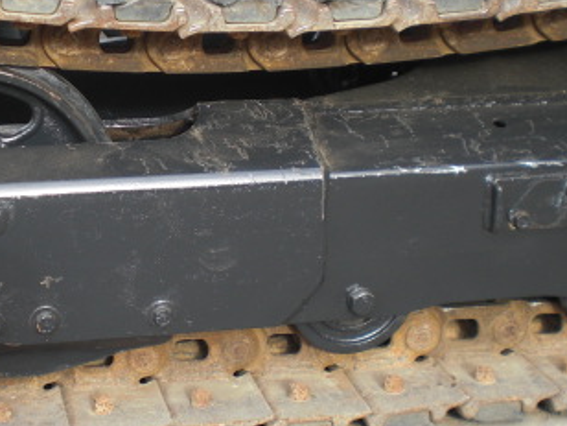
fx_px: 1294
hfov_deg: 24.6
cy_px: 238
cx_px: 184
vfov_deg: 18.7
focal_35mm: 79
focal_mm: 6.3
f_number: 3.1
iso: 64
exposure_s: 1/125
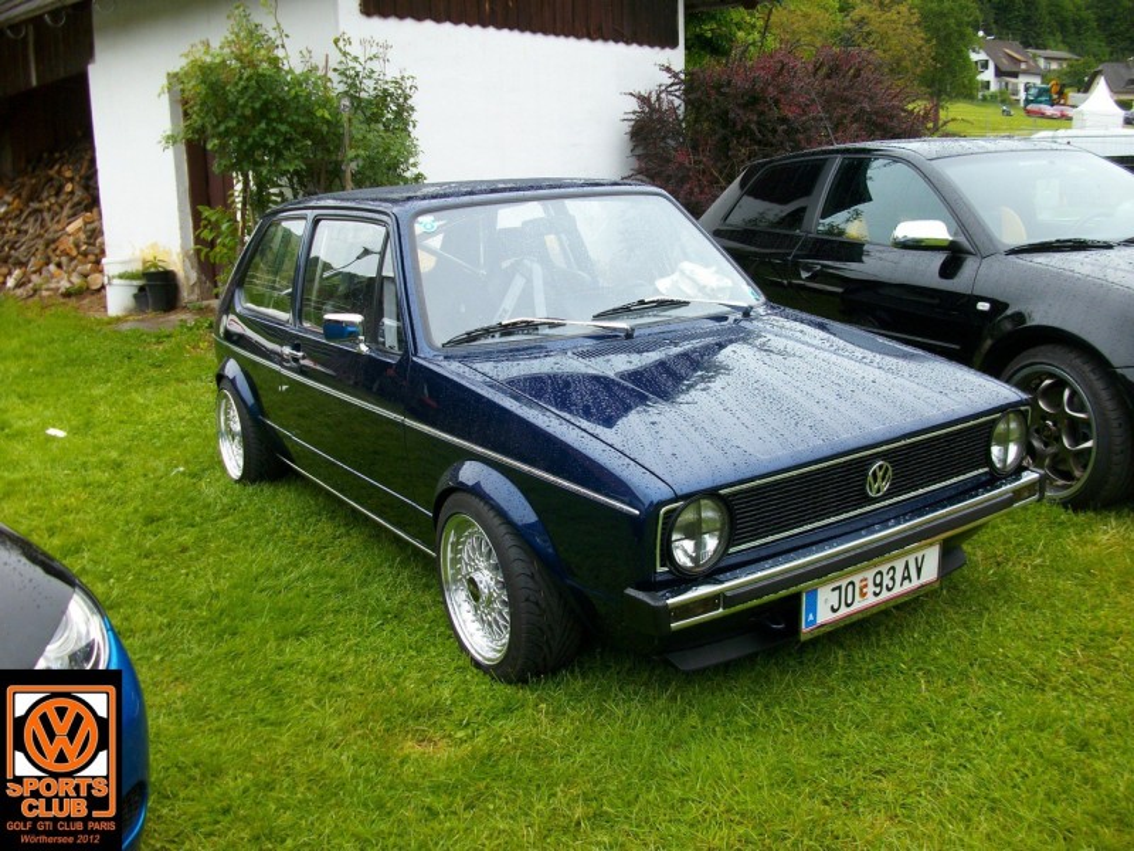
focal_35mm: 34
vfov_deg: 41.8
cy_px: 426
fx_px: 1114
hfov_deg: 54.0
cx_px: 567
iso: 80
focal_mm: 5.7
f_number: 2.9
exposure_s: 1/138
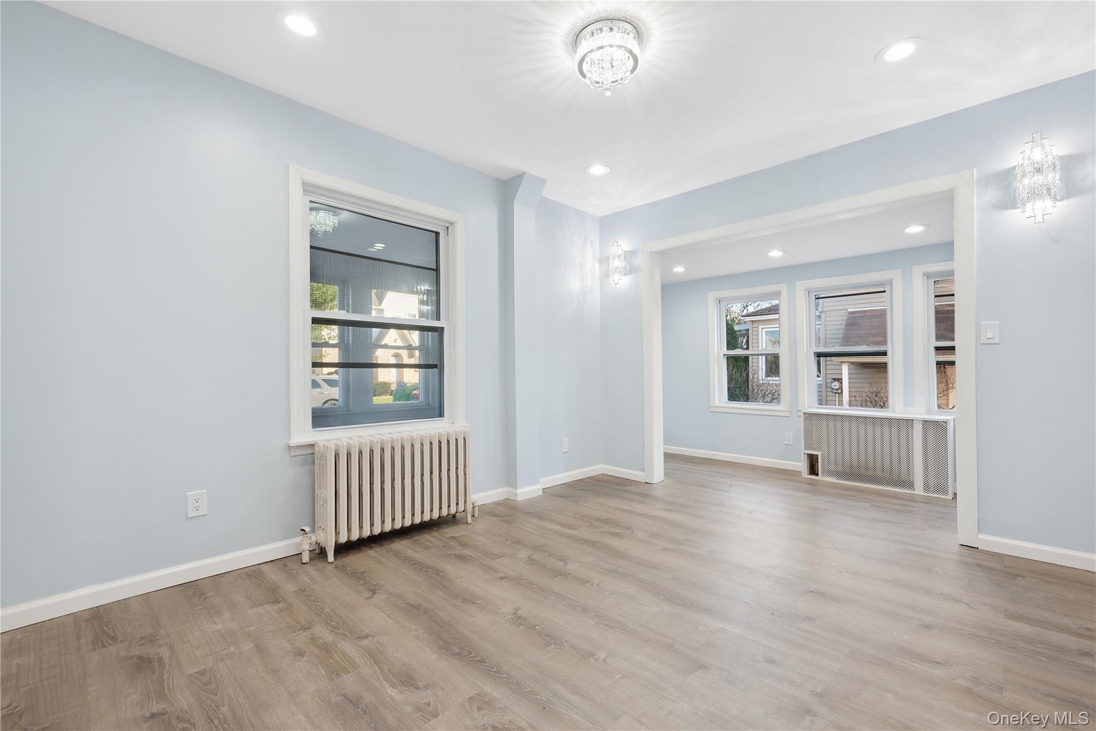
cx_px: 548
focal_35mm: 15
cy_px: 366
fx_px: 457
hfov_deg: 100.4
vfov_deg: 77.3
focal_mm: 15
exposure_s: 1/15
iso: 400
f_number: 11
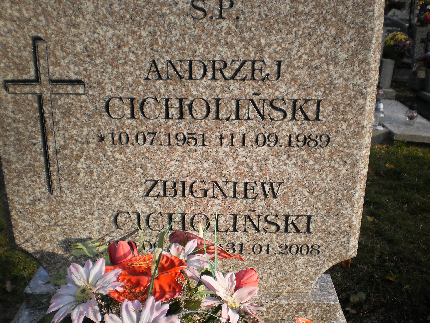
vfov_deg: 39.7
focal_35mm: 36
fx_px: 447
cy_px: 162
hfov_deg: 51.4
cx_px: 215
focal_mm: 6.3
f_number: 3.1
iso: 100
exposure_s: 1/400
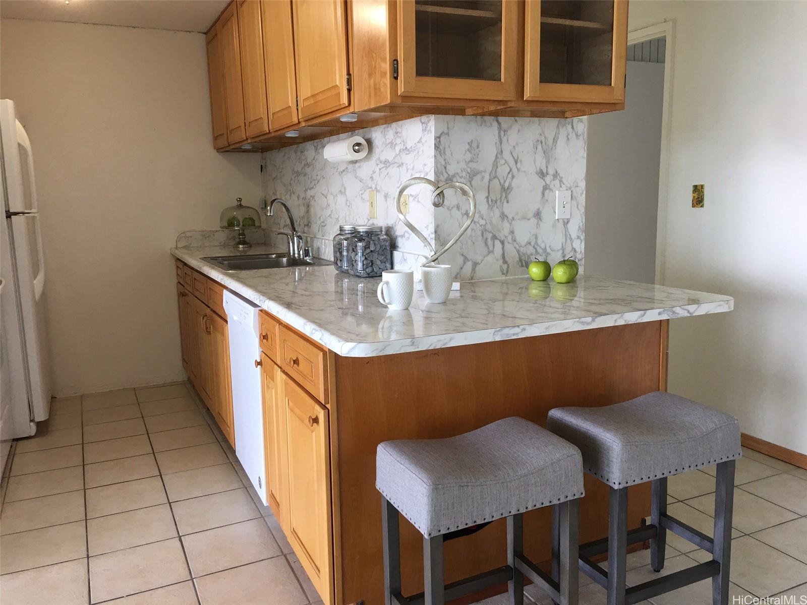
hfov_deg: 61.7
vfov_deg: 48.2
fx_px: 676
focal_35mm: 29
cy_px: 302
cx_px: 404
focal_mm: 4.15
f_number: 2.2
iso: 25
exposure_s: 1/15
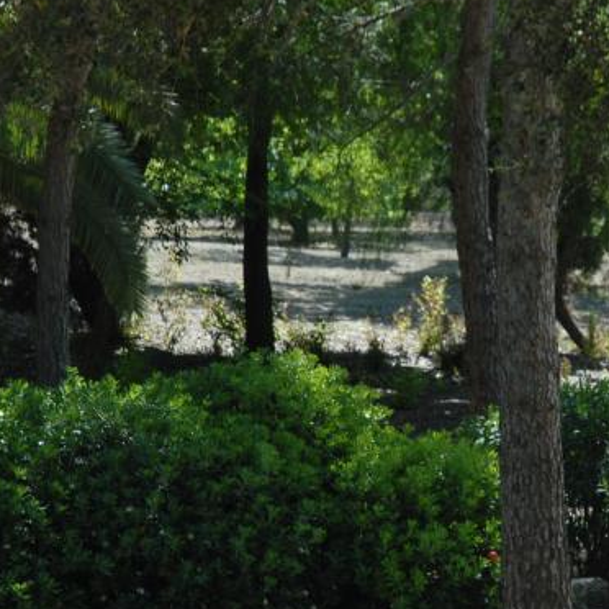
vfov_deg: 6.7
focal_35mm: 260
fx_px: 5175
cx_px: 507
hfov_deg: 6.7
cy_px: 253
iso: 100
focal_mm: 70
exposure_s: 1/100
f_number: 5
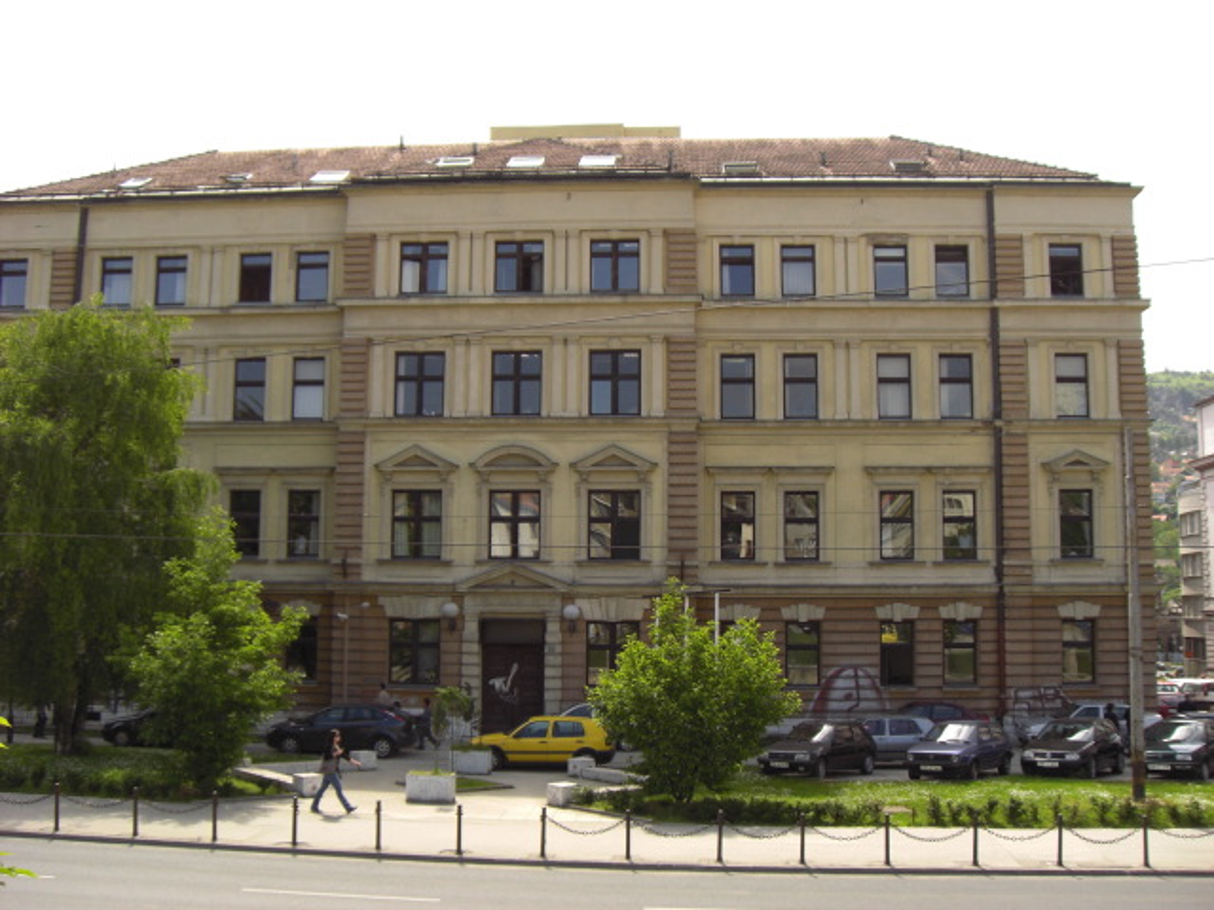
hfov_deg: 49.0
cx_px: 607
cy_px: 455
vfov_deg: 37.7
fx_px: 1333
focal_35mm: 38
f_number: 2.7
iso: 64
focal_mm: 6.2
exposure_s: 1/640
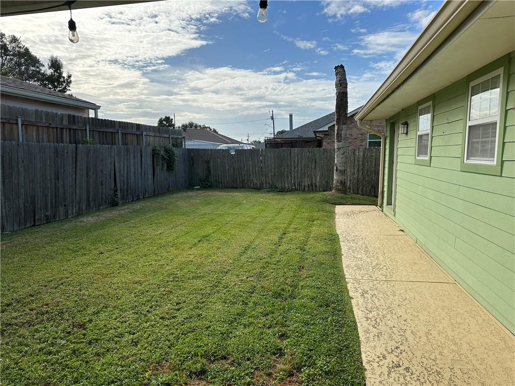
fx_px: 357
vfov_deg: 56.8
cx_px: 258
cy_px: 193
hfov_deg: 71.6
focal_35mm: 24
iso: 80
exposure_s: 1/3247
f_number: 1.78
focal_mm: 6.86
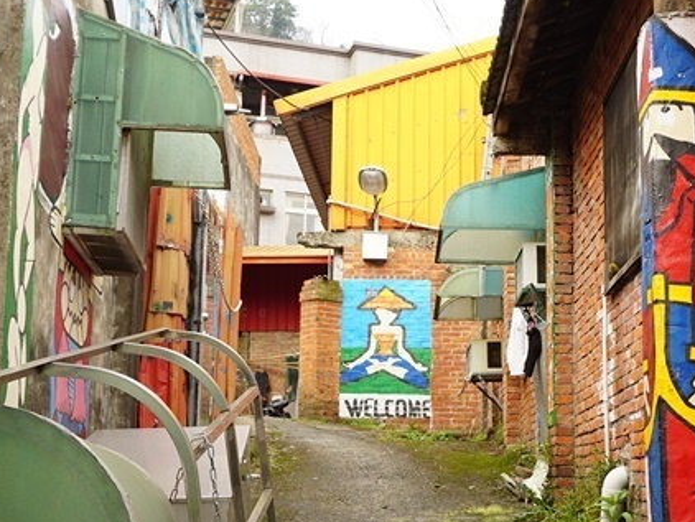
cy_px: 368
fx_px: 1125
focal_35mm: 56
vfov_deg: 25.9
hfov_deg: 34.3
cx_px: 395
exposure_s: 1/60
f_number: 6.3
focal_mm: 16
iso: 100
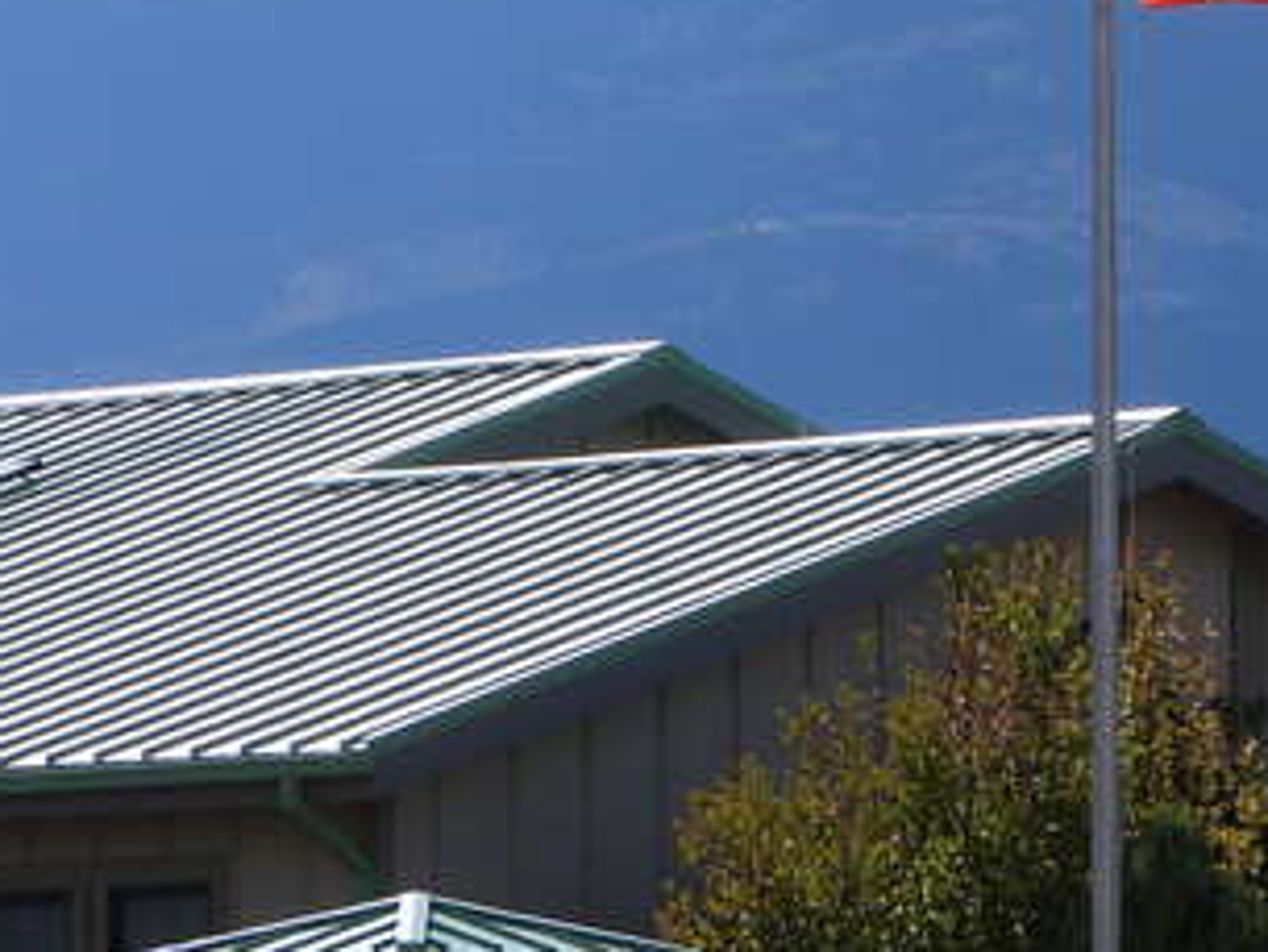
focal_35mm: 430
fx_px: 15757
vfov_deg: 3.5
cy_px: 353
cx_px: 1239
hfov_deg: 4.6
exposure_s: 1/640
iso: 100
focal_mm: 29.5
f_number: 5.6
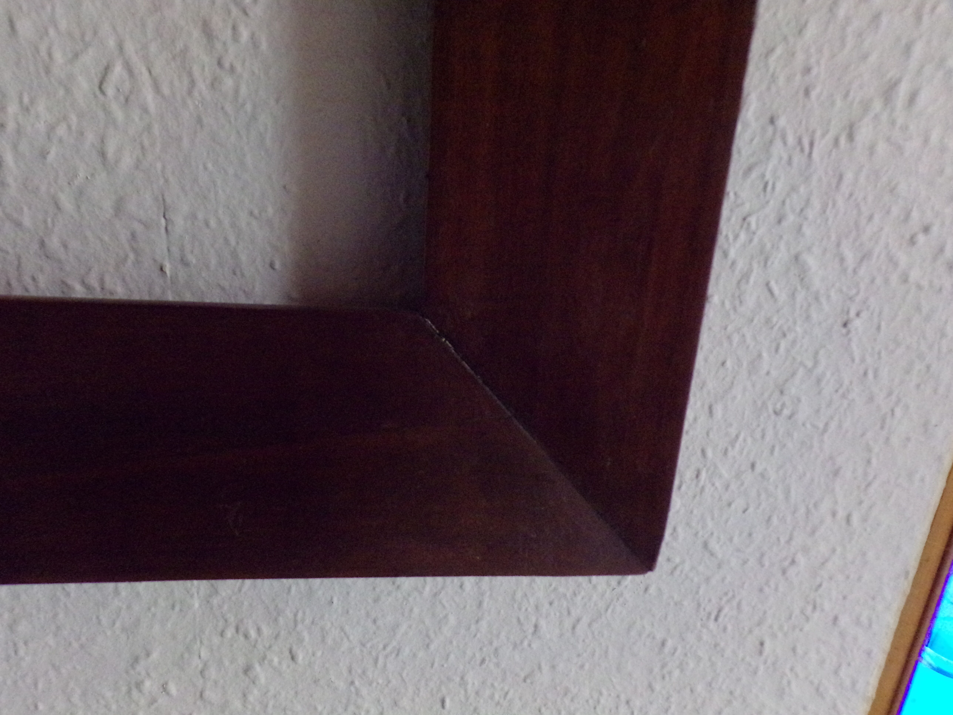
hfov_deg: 71.6
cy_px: 358
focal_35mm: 24
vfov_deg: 56.8
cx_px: 476
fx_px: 661
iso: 800
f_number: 3
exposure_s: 1/34
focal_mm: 4.3
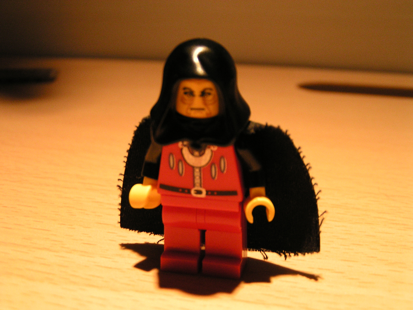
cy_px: 155
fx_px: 561
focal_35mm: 47
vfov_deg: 30.9
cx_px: 206
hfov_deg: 40.4
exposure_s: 1/50
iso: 160
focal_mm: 7.3
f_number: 2.8
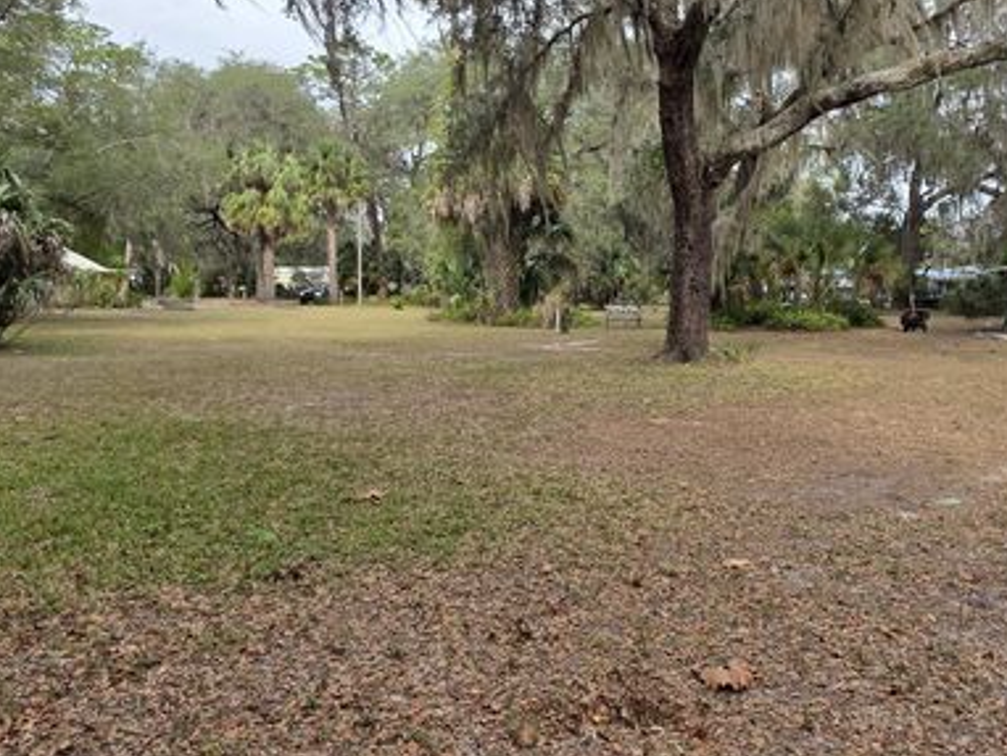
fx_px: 844
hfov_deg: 61.1
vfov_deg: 48.1
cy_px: 319
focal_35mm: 29
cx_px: 608
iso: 40
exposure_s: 1/765
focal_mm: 2.2
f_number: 1.9
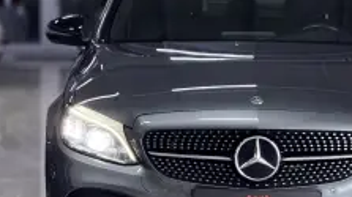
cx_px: 253
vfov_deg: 5.7
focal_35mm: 211
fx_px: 1968
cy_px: 106
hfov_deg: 10.2
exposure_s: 1/100
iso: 500
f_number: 2.8
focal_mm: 15.66
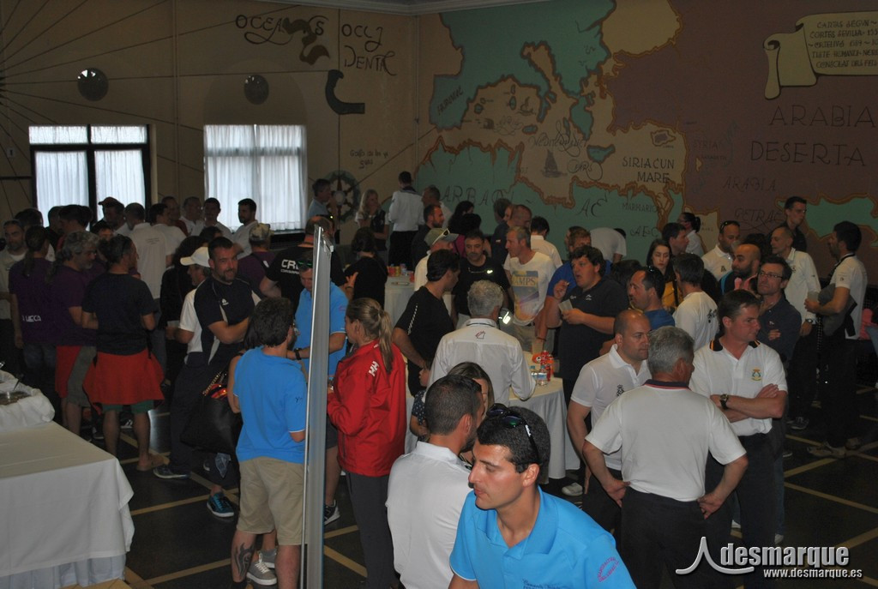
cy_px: 294
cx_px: 439
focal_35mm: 45
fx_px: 1100
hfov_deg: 43.5
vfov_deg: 30.0
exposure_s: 1/60
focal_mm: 30
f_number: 4.5
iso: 200
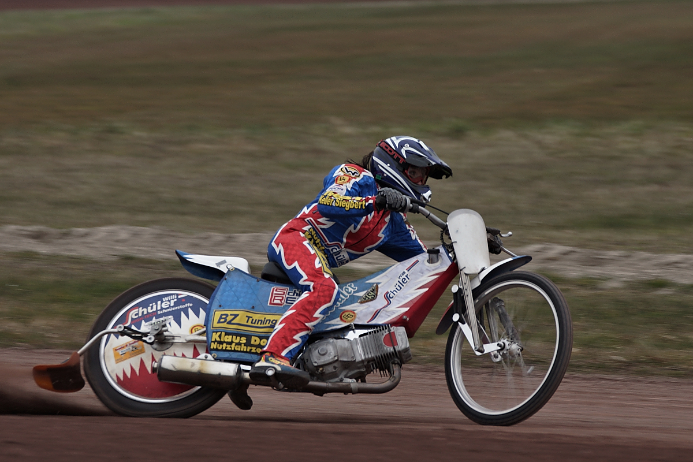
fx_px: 7218
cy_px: 231
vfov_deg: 3.7
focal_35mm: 375
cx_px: 346
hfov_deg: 5.5
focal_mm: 250
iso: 200
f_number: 6.3
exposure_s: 1/400
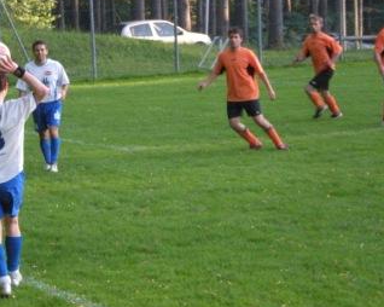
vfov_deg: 9.8
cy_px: 115
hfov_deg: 12.3
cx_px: 153
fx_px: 1783
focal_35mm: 157
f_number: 5.9
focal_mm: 18.9
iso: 438
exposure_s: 1/125
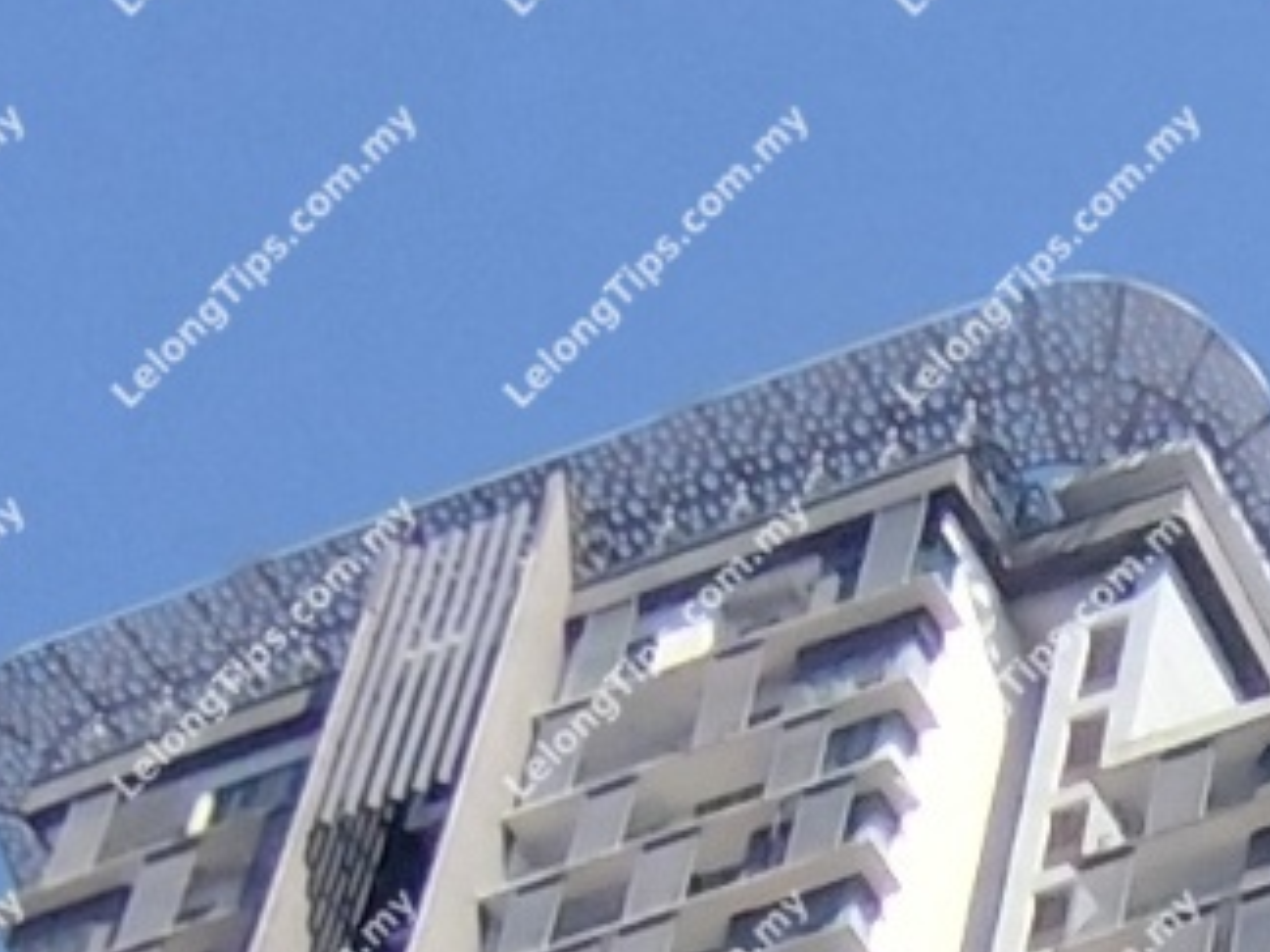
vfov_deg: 9.7
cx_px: 1925
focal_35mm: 126
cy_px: 2627
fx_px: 4623
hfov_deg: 14.5
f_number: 2.2
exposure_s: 1/1997
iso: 50
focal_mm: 1.65
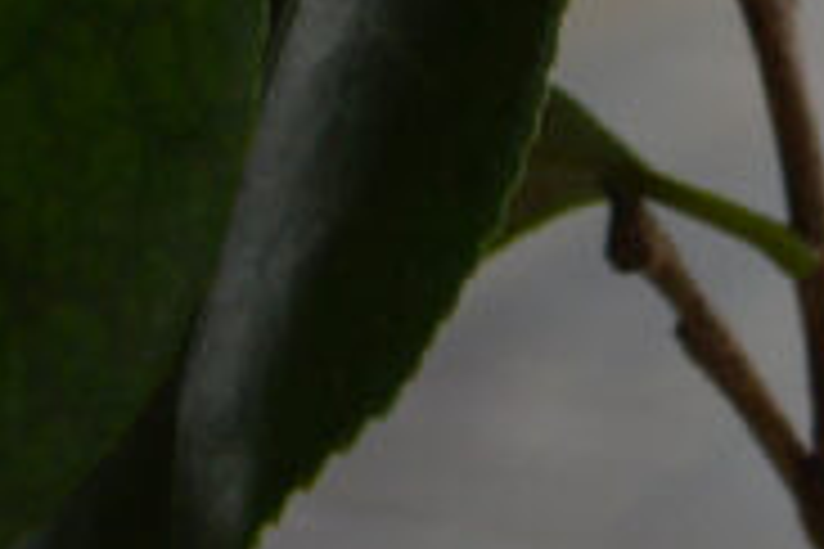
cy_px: -614
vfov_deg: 2.4
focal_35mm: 578
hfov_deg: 3.6
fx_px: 13217
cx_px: 207
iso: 400
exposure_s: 1/100
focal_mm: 55
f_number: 5.6
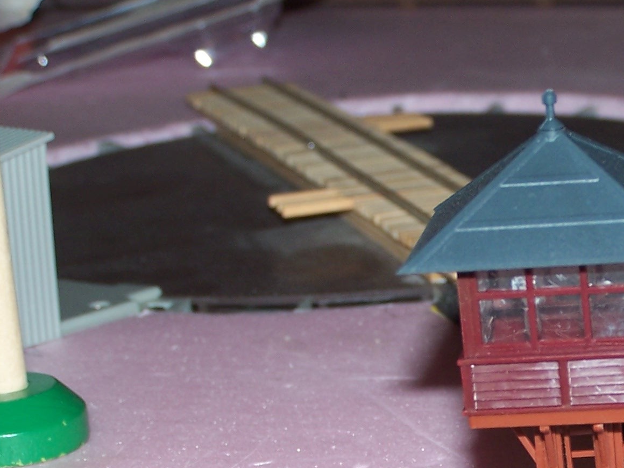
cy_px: 405
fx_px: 2686
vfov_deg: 9.9
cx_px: 615
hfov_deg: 13.1
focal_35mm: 149
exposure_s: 1/60
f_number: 3.2
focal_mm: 12.4
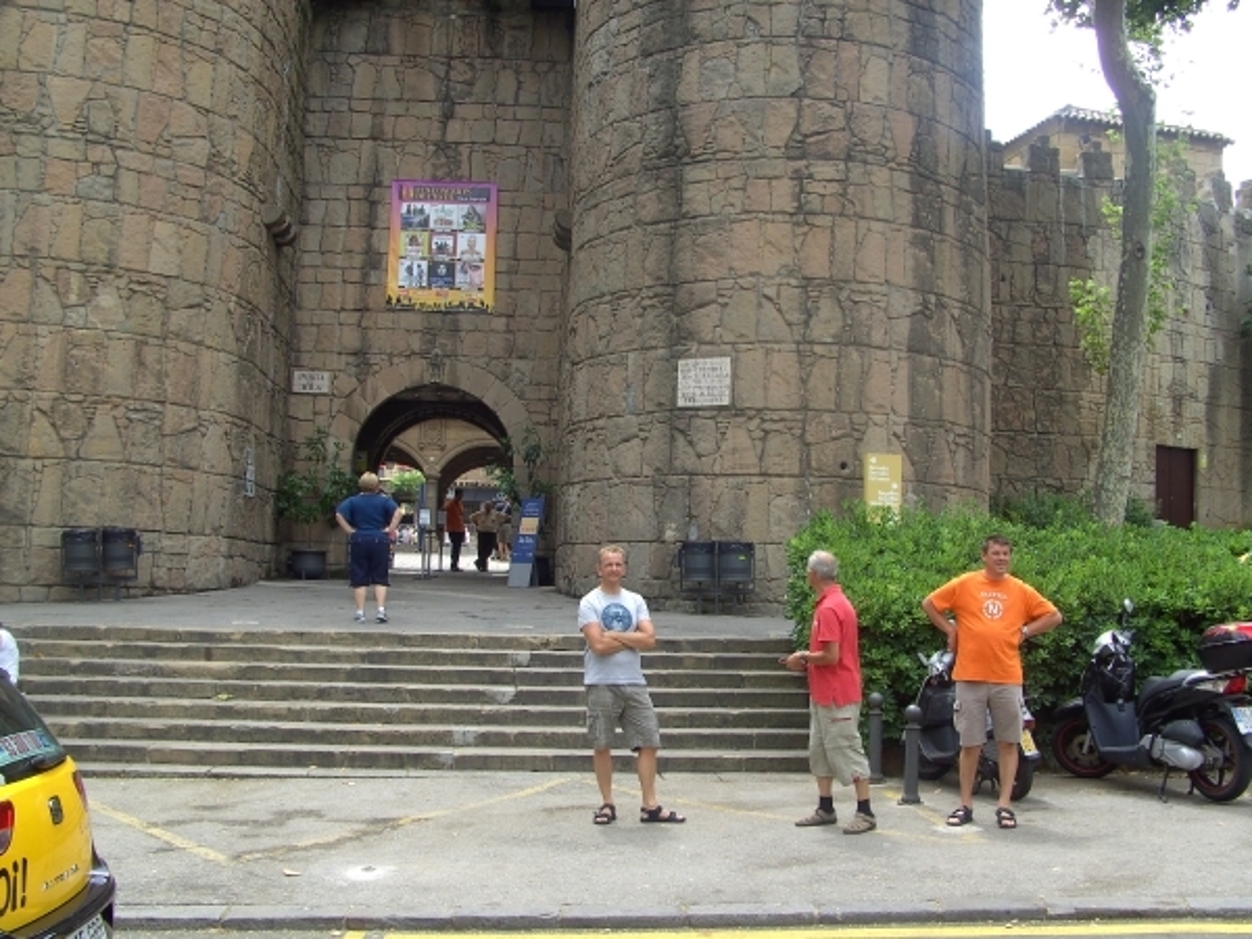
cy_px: 470
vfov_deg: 38.7
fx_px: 1338
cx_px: 626
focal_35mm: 37
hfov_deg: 50.1
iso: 64
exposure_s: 1/110
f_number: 4.8
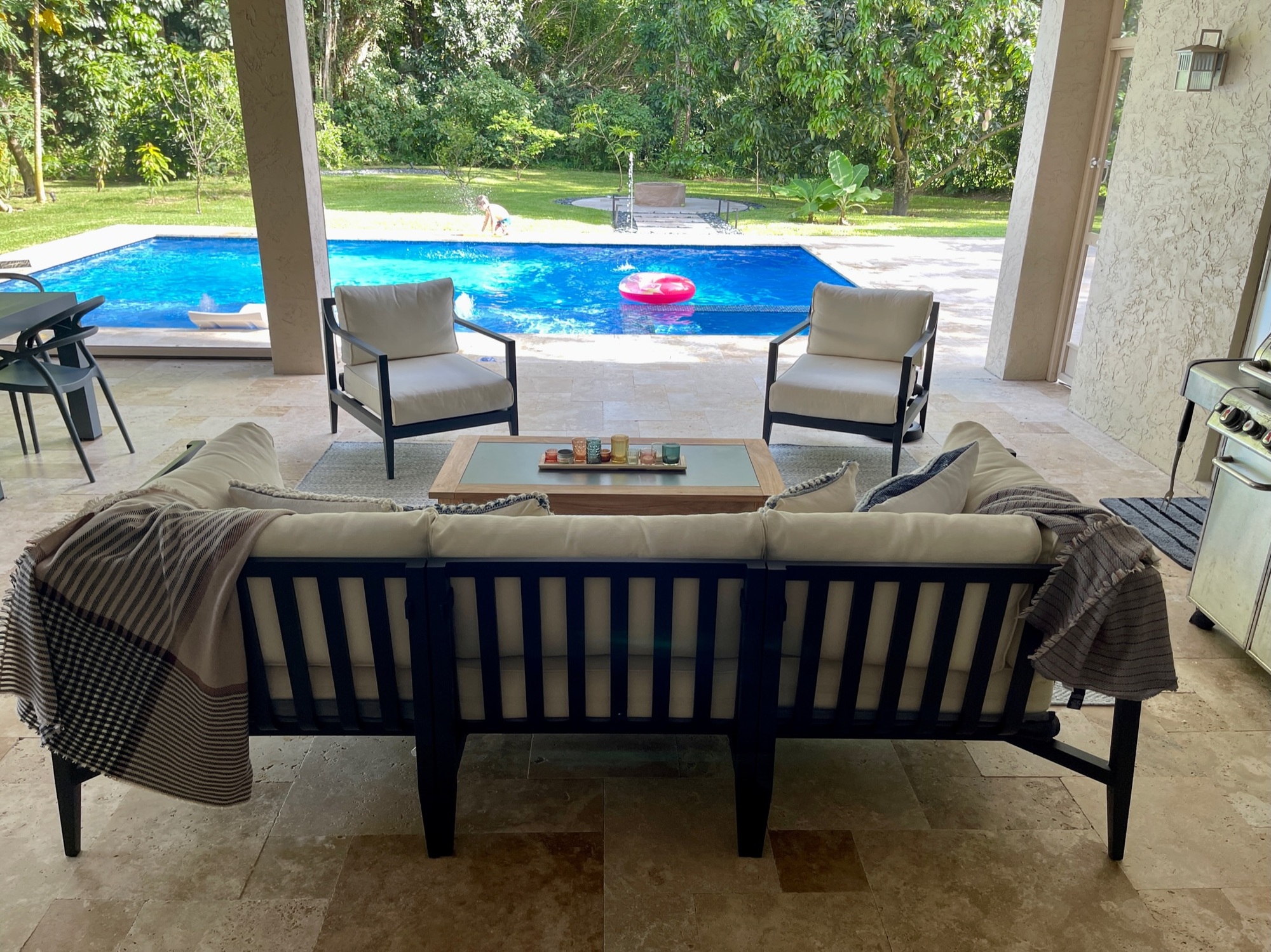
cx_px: 636
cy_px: 476
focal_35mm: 26
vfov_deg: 53.0
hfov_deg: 67.3
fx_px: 954
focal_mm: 5.1
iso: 64
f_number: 1.6
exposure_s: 1/121
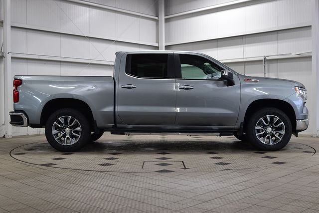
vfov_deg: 30.9
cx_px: 160
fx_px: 386
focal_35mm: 44
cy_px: 106
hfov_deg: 45.0
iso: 400
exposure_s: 1/20
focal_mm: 29
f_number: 6.3
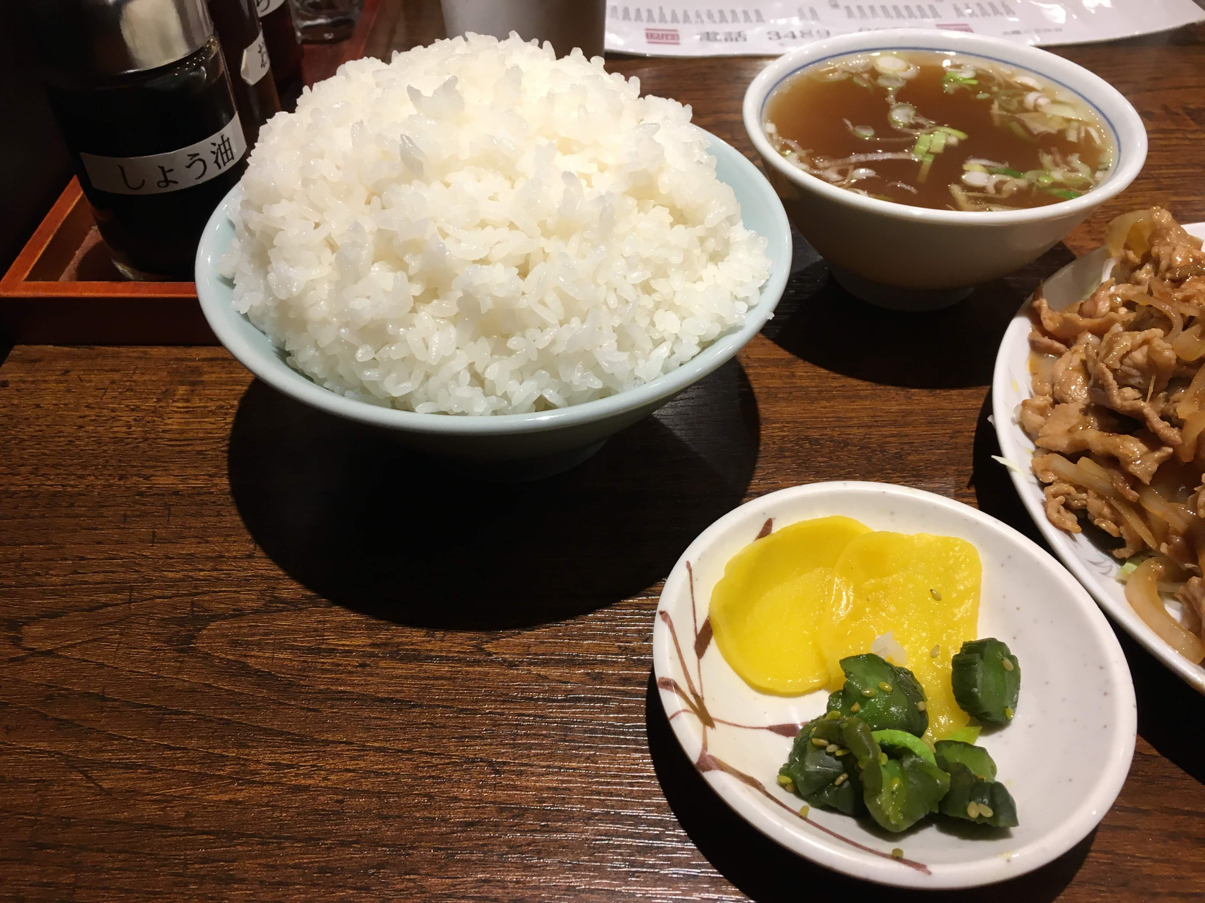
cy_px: 452
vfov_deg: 48.2
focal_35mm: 29
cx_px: 602
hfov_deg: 61.7
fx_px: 1010
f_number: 2.2
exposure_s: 1/30
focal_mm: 4.15
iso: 50
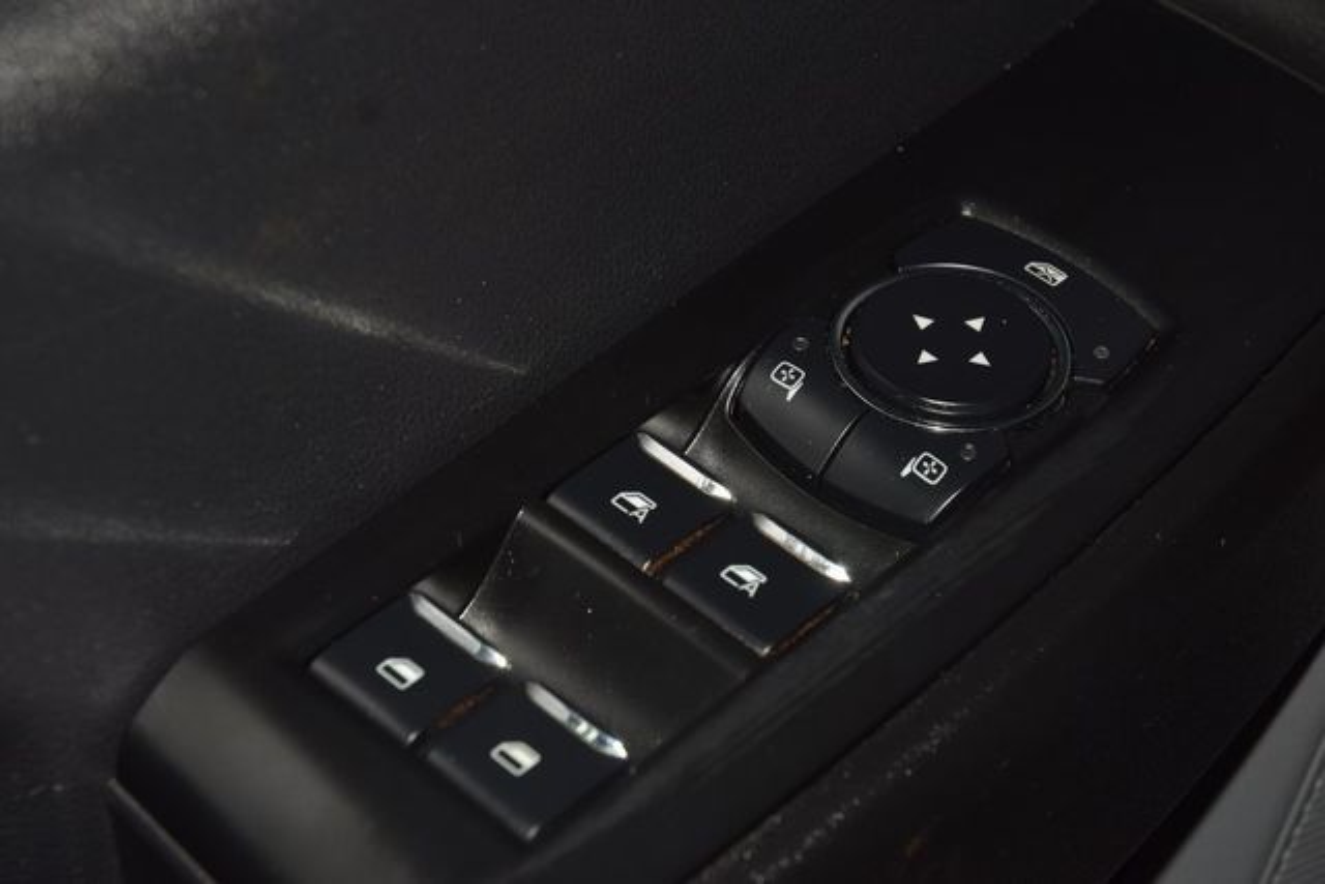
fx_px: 3865
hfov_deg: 19.5
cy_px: 442
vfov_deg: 13.0
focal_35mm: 105
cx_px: 662
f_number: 8
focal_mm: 70
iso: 100
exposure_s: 1/125
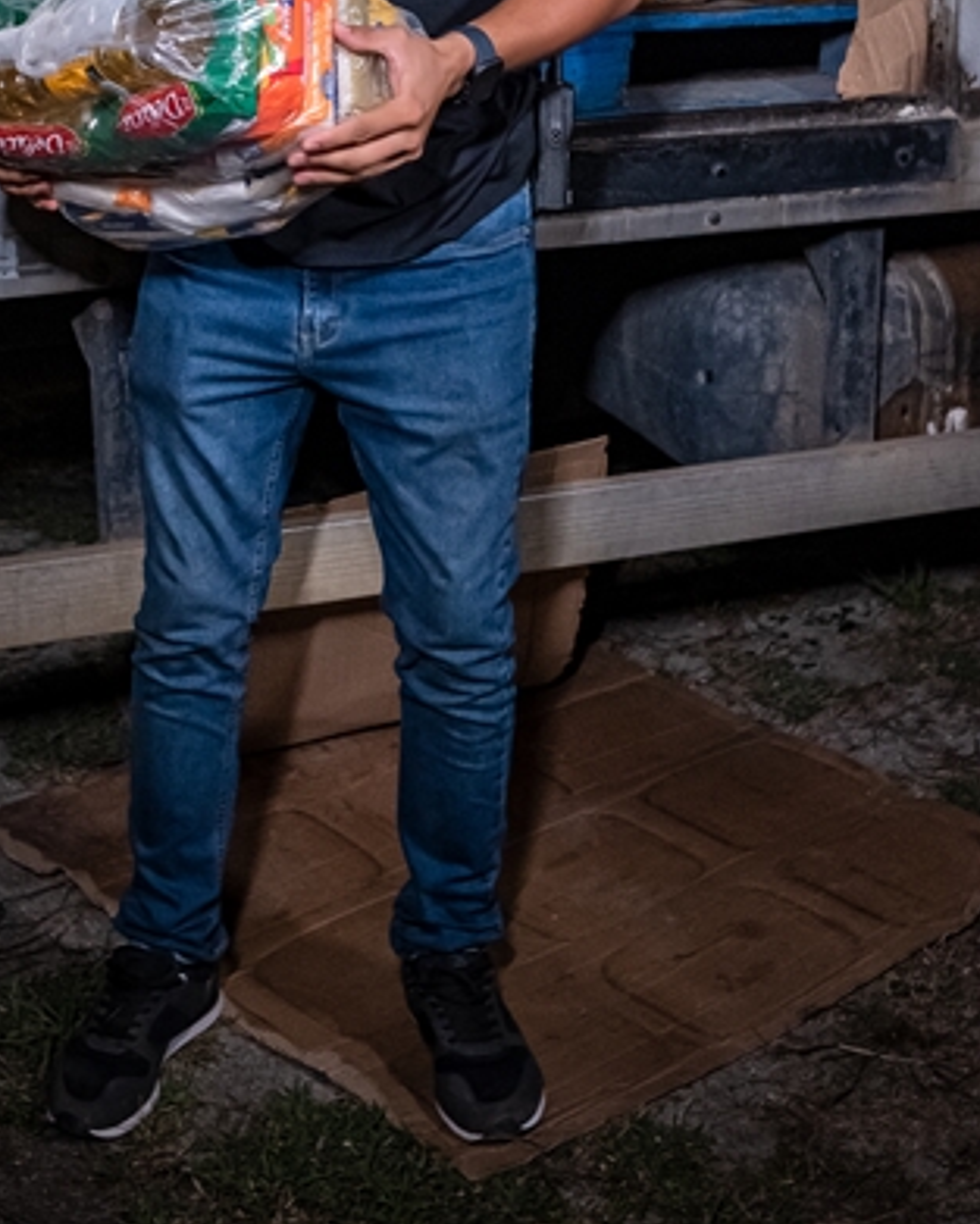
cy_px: 77
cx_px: 316
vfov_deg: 28.2
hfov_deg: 23.7
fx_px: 2319
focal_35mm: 64
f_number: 2.5
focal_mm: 24
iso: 2500
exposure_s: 1/500
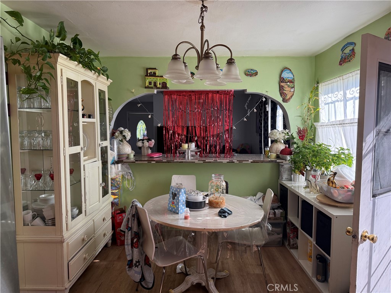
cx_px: 196
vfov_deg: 56.8
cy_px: 146
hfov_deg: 71.6
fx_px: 271
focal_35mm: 24
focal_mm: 6.76
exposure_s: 1/234
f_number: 1.78
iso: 125
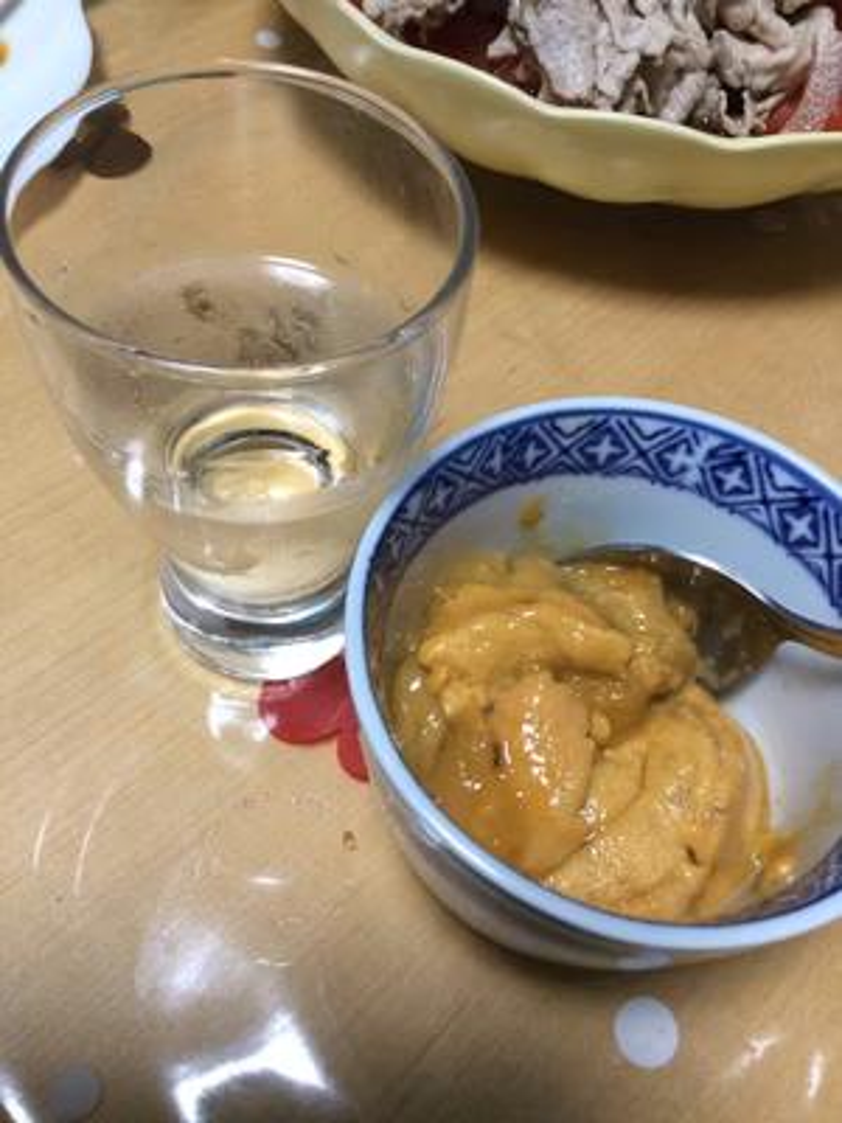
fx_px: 1005
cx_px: 421
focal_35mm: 31
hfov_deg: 45.4
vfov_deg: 58.4
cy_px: 562
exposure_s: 1/30
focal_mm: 3.3
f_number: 2.4
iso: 100
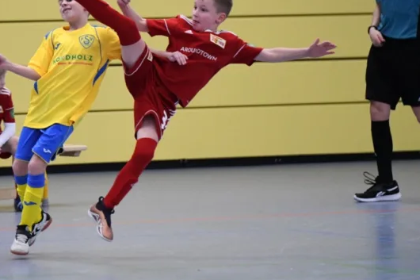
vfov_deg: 3.9
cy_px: 41
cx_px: 88
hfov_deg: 5.9
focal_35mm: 348
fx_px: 4059
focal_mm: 180
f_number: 2.8
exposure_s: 1/1250
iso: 8000
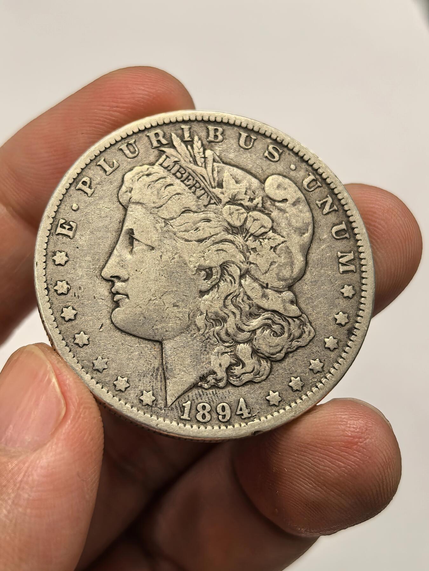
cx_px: 214
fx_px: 892
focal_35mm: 54
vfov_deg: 35.5
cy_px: 286
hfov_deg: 27.0
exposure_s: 1/100
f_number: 2
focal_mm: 6.98
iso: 250
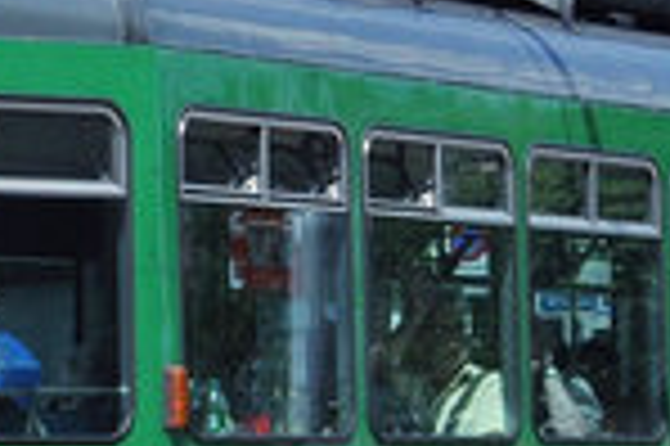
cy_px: -223
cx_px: -1255
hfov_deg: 6.6
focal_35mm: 289
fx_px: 5373
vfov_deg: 4.7
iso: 400
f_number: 13
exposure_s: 1/640
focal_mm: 24
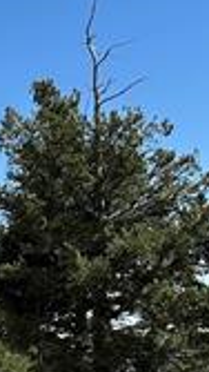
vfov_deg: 20.1
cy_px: 442
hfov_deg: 11.7
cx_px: -82
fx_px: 985
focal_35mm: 100
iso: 80
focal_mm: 6.86
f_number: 1.78
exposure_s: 1/3861
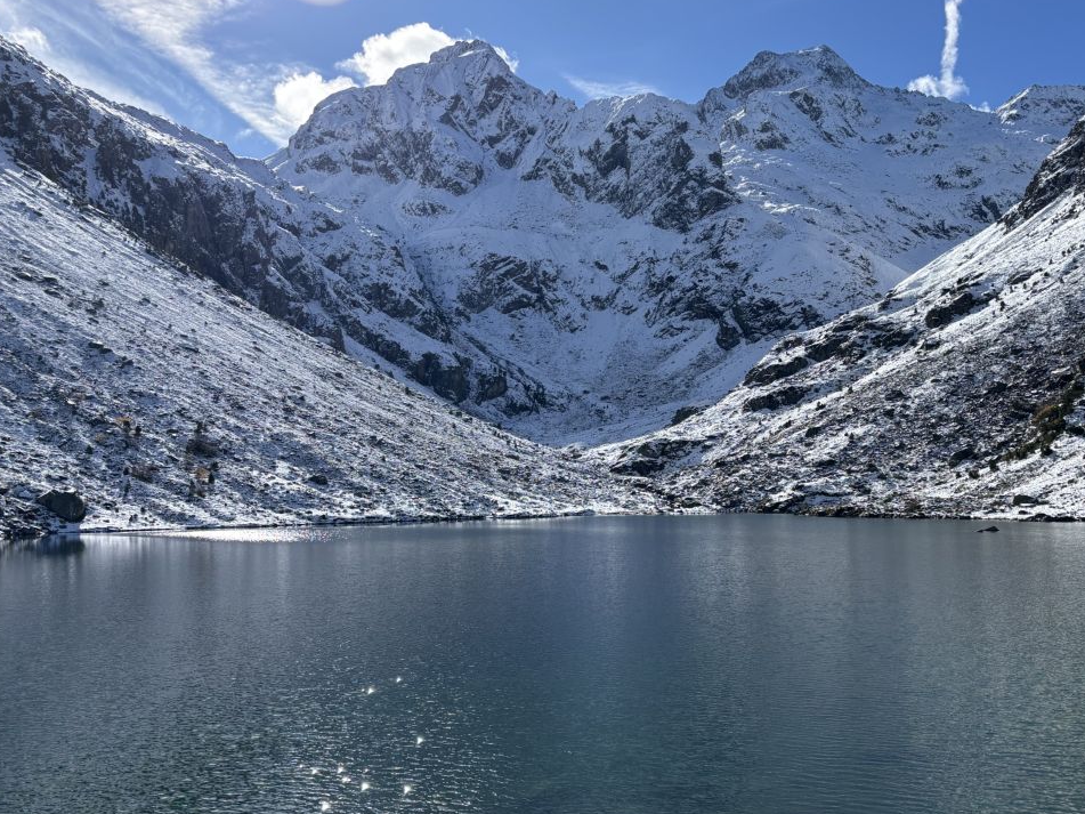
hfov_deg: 52.5
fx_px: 1097
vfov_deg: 40.6
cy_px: 478
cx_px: 607
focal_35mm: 35
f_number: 1.6
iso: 50
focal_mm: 5.96
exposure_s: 1/4425
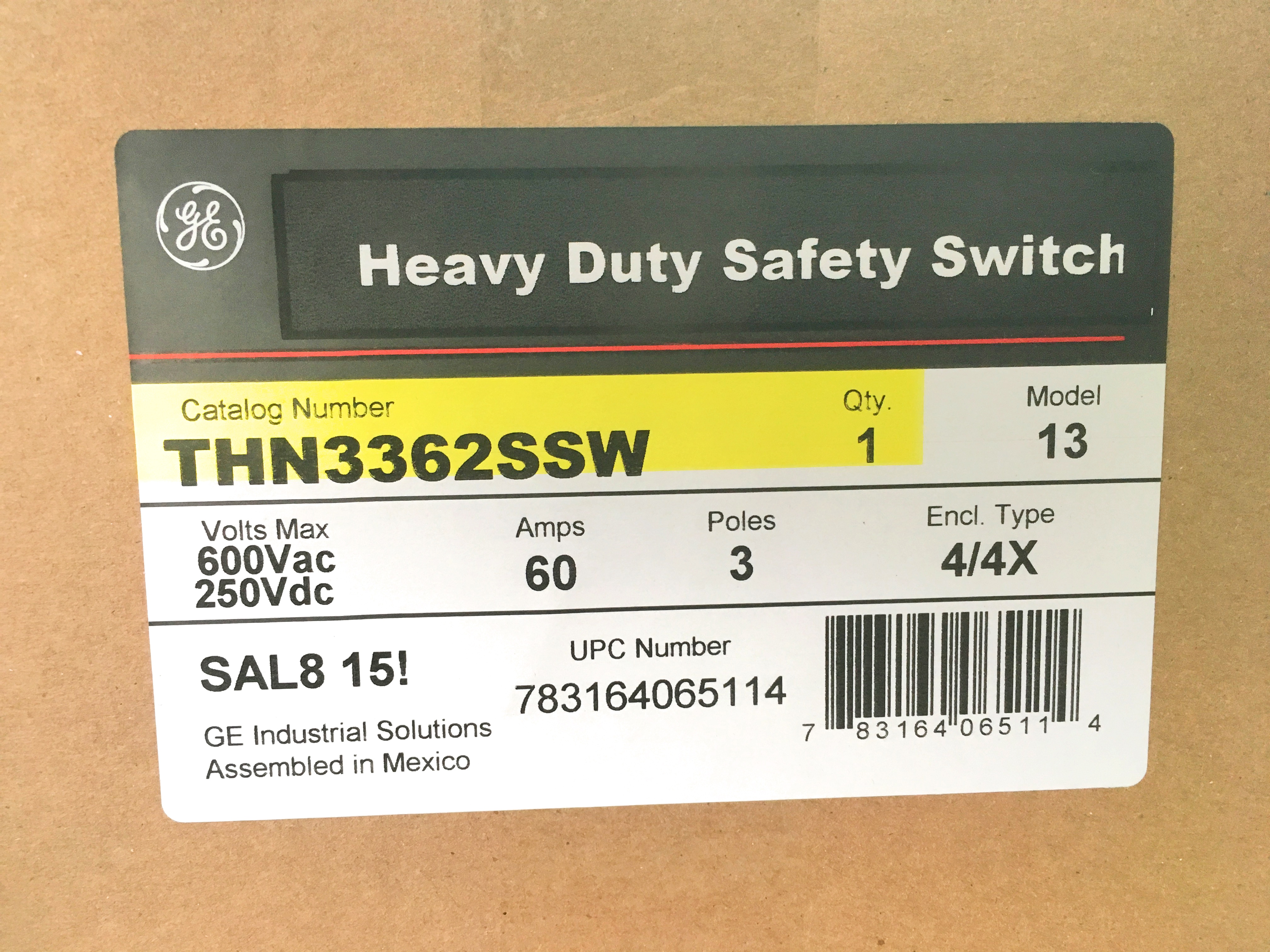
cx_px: 635
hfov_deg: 61.7
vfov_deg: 48.2
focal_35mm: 29
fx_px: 1064
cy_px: 476
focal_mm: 4.15
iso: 100
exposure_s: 1/30
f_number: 2.2
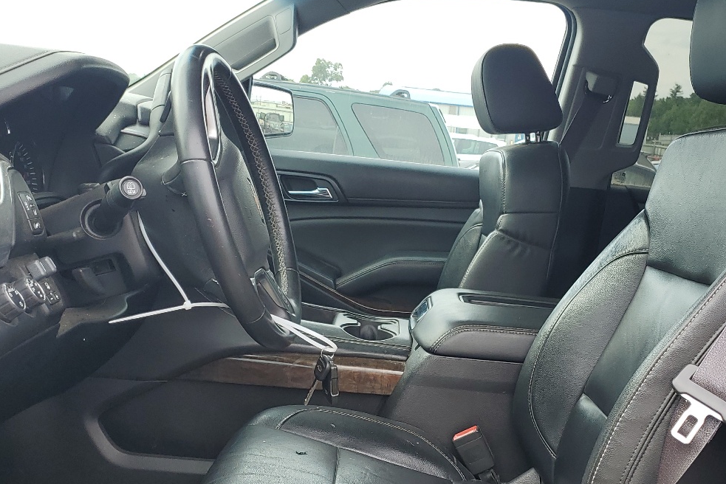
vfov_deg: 30.0
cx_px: 456
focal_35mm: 44
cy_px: 367
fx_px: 888
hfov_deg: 44.1
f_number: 1.5
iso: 50
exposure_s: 1/357
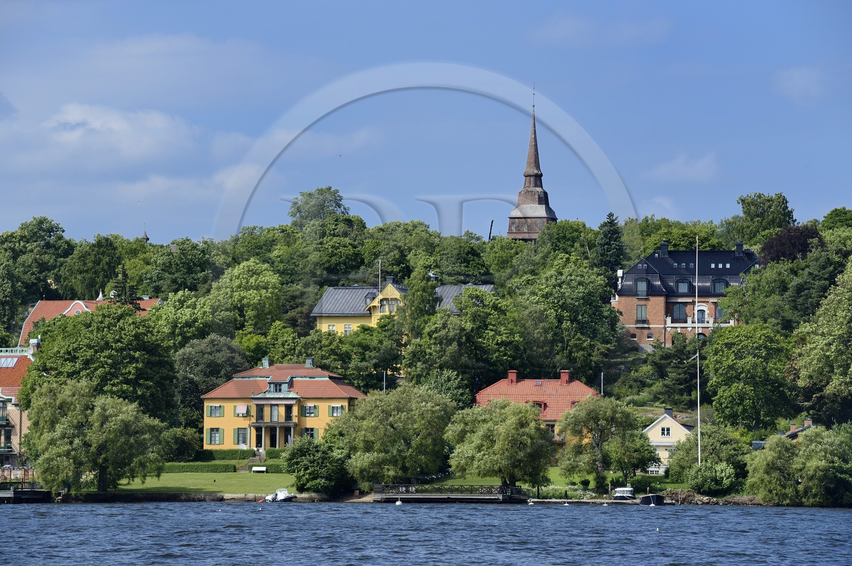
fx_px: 3902
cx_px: 426
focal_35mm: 165
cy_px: 283
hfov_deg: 12.5
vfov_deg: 8.3
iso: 200
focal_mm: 165
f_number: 10
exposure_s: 1/500
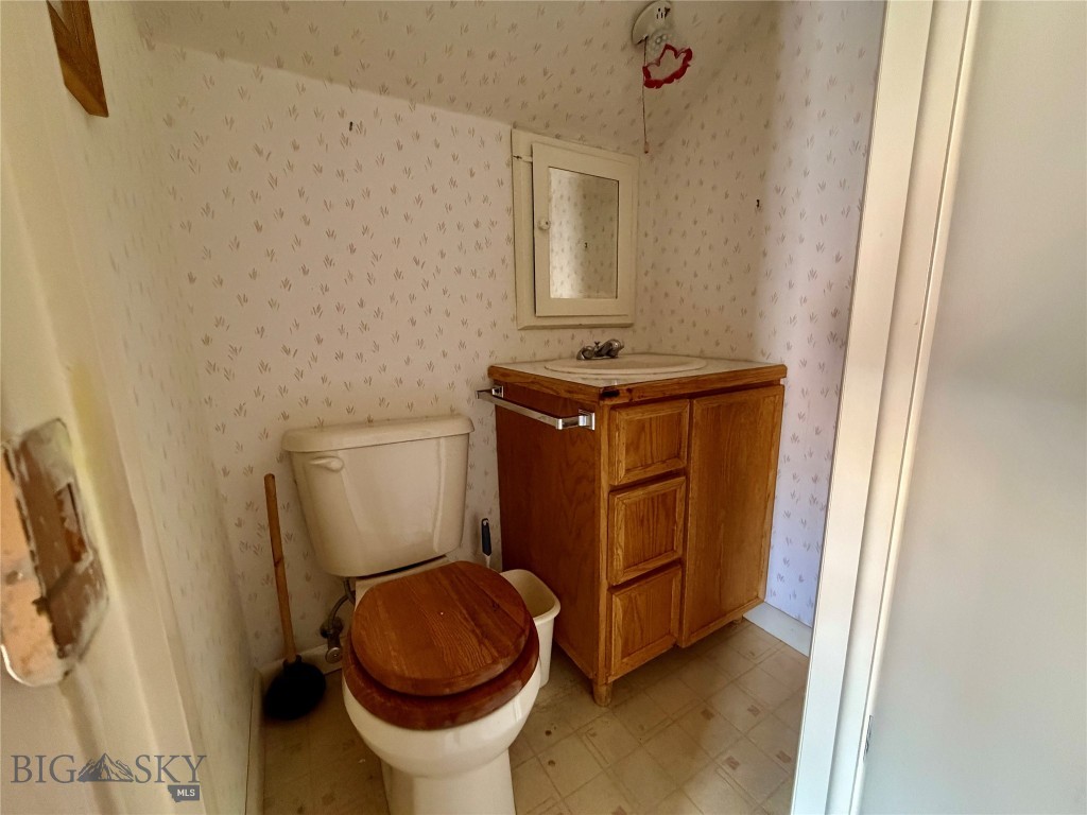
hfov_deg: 102.1
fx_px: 440
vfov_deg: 85.7
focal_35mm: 14
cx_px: 544
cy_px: 408
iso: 800
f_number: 2.2
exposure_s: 1/60
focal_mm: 2.22
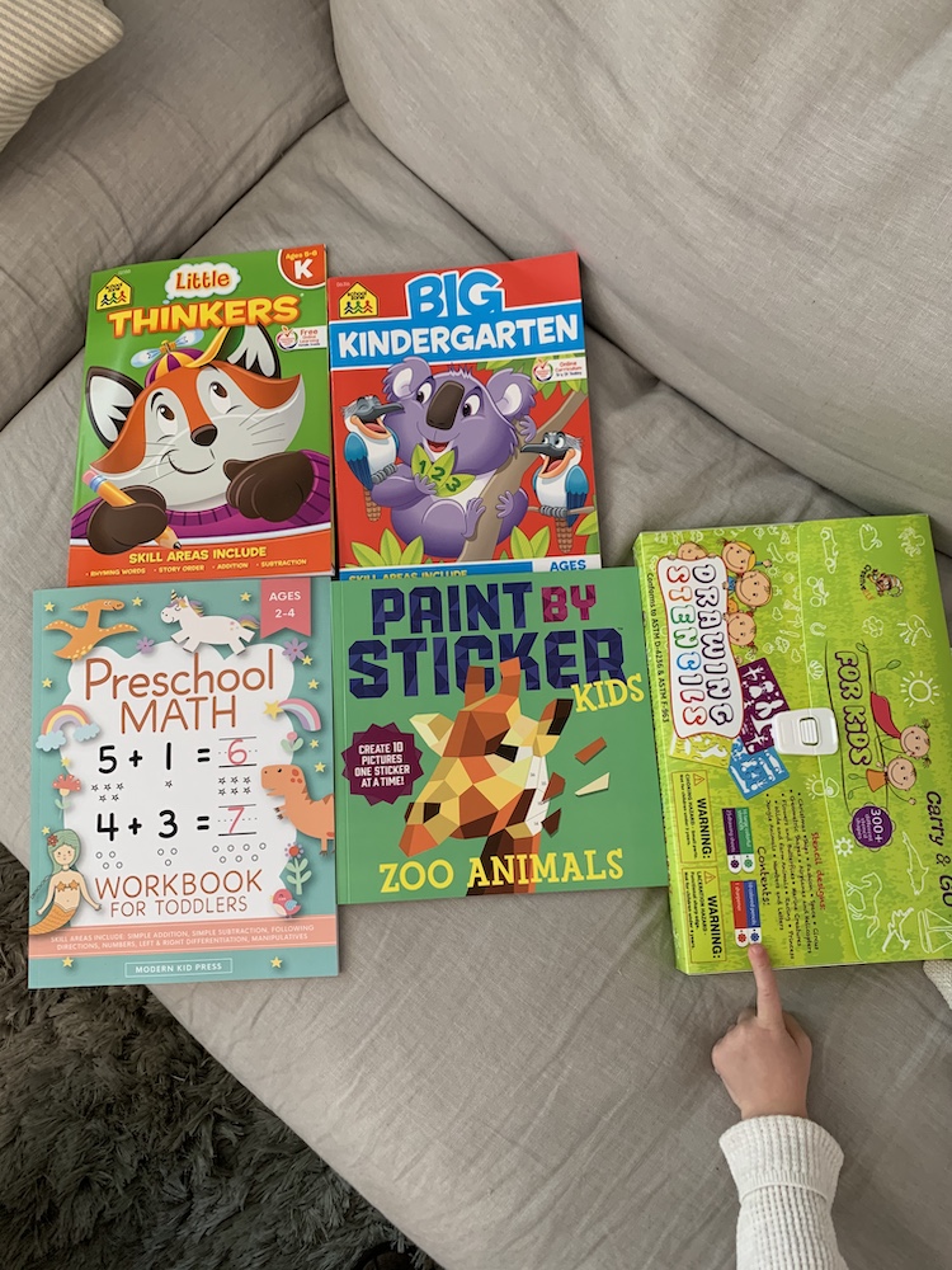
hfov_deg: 53.1
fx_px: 953
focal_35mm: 26
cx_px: 476
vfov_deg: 67.3
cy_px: 635
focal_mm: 4.25
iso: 125
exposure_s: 1/42
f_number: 1.8
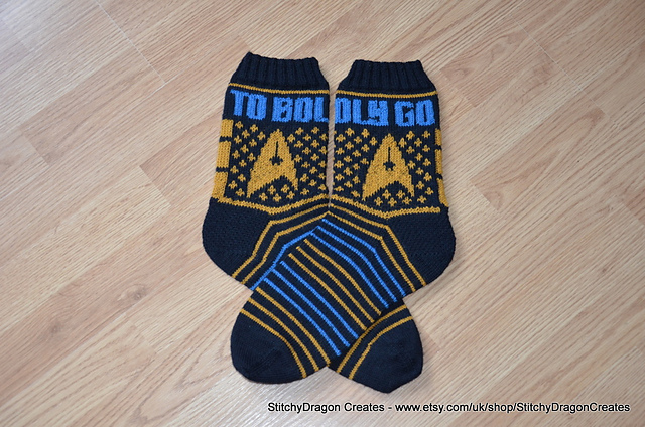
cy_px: 214
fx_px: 1073
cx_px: 322
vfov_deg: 22.5
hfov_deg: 33.5
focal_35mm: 60
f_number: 5
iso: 1000
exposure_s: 1/80
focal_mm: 40
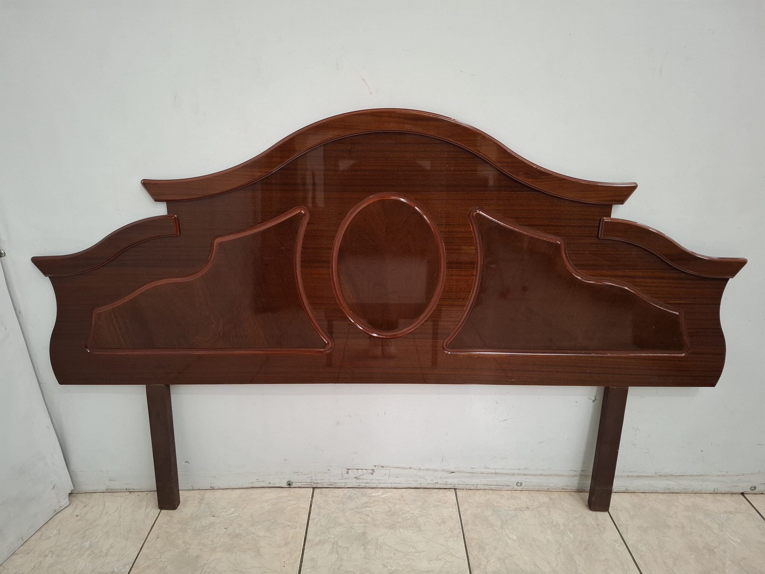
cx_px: 382
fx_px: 508
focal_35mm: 23
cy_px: 287
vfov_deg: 58.9
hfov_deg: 73.9
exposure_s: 1/60
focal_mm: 5.54
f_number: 1.8
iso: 320
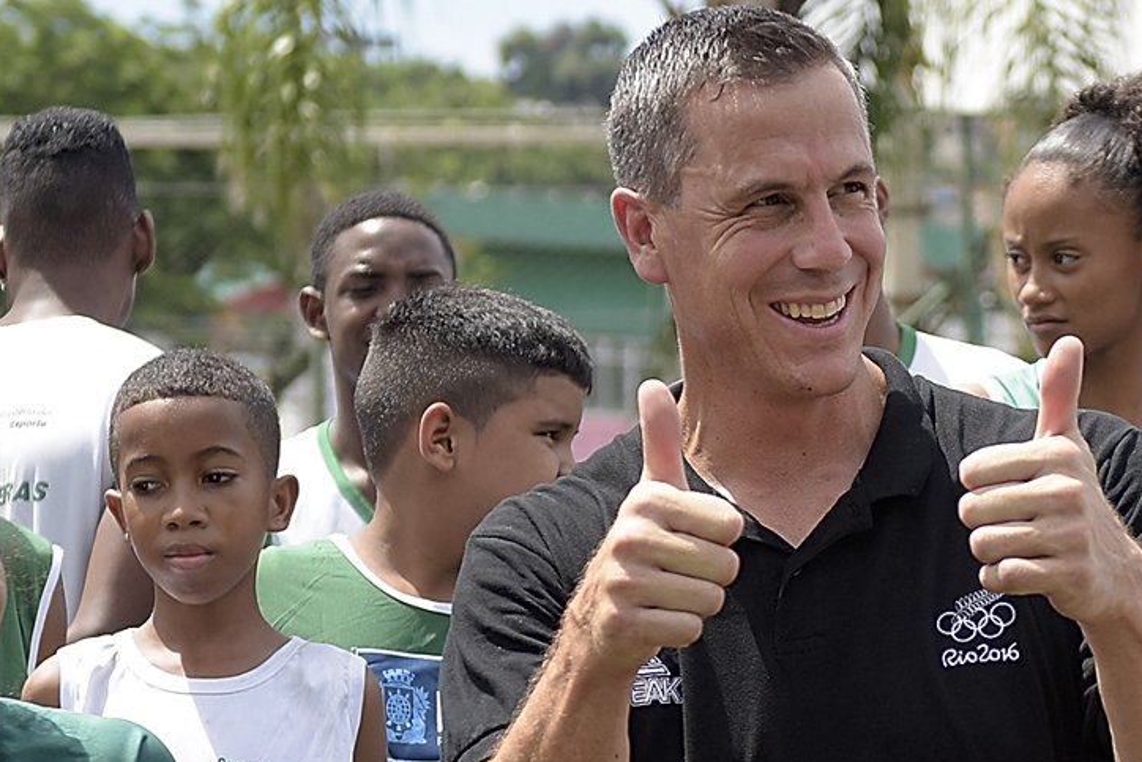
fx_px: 5045
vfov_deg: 8.6
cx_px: 651
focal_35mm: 159
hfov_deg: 12.9
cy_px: 789
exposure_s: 1/1600
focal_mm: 45
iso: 200
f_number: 3.2
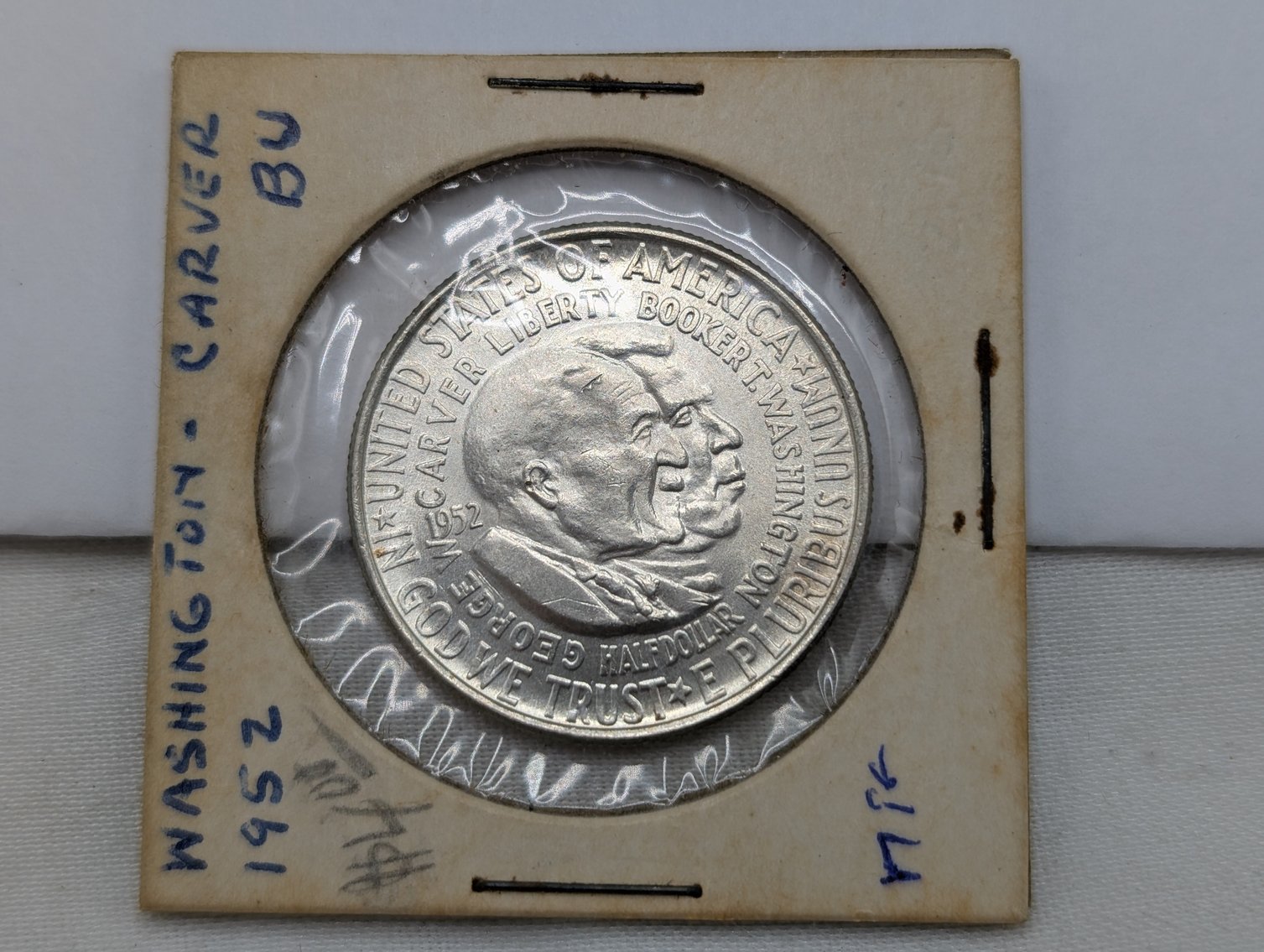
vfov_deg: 29.8
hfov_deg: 38.9
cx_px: 632
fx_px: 1792
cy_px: 476
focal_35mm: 49
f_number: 1.68
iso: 20
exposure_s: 1/436
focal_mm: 6.9
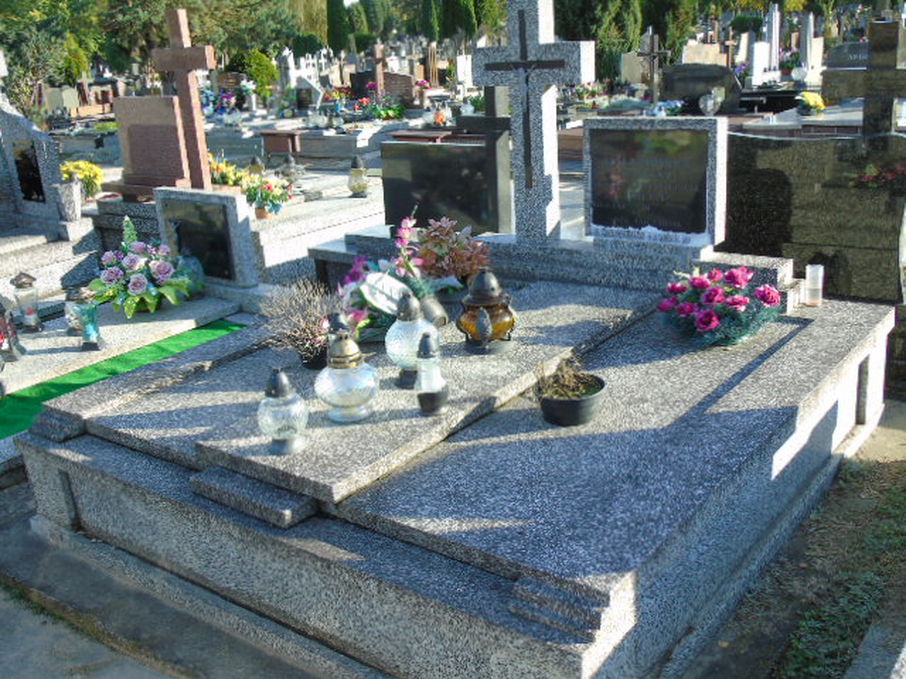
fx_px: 890
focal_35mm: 34
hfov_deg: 54.0
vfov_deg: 41.8
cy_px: 340
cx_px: 453
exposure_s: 1/160
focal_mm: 6.1
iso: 80
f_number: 3.8
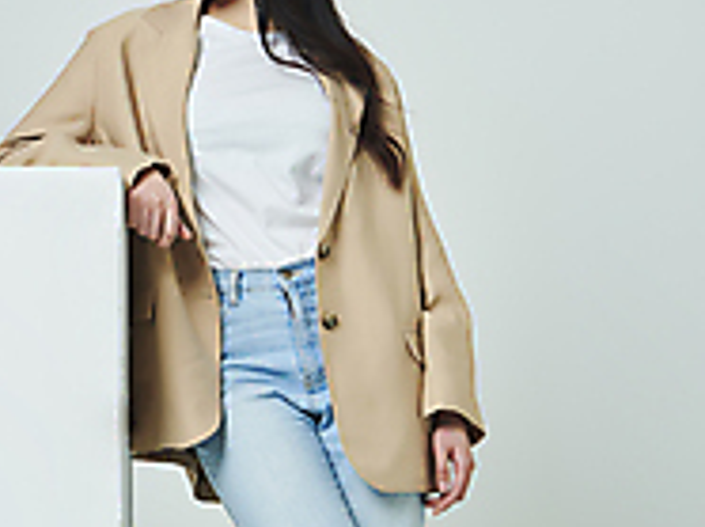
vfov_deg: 10.2
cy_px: 300
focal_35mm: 145
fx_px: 2949
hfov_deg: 13.6
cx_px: 210
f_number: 11
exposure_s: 1/125
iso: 100
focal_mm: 70
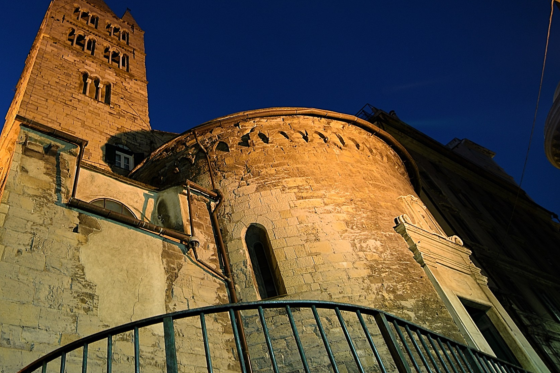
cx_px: 182
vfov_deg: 48.8
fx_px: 404
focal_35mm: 26
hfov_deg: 67.3
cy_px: 126
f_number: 2.8
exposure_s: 1/4
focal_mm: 12
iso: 125
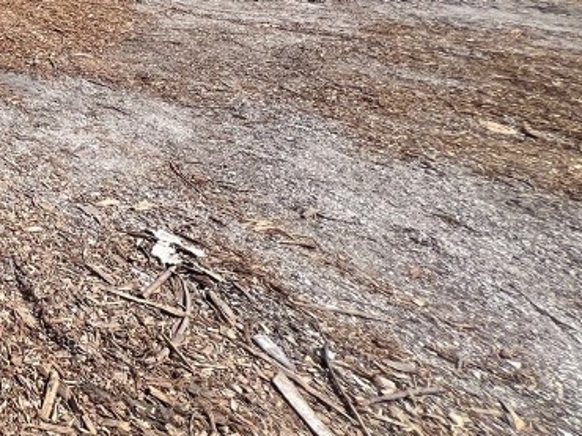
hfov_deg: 33.2
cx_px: -215
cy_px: -105
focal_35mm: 36
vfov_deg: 31.9
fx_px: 605
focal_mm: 1.57
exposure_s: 1/1727
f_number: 1.8
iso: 32
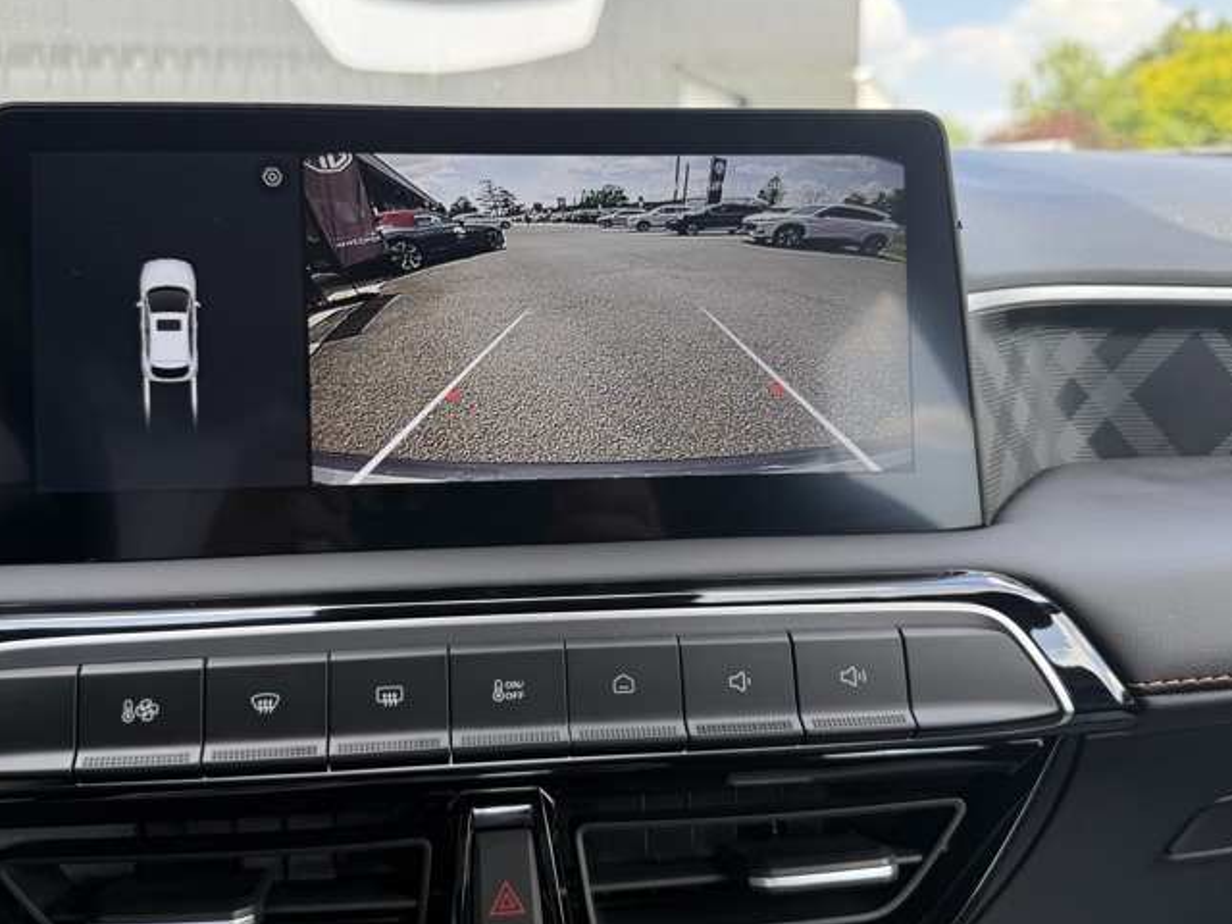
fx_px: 1068
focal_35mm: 30
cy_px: 441
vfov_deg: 46.8
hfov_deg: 59.8
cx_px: 537
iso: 80
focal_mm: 6.76
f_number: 1.78
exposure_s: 1/325
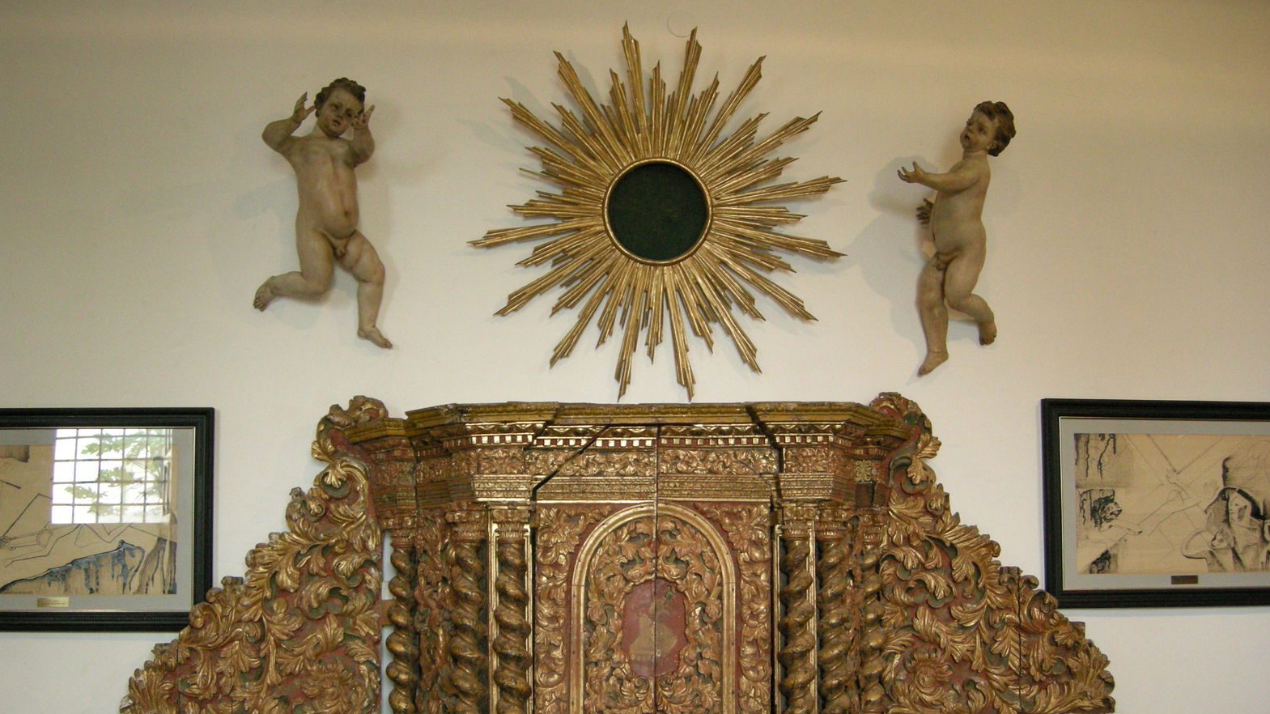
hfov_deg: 50.5
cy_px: 465
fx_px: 1347
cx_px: 631
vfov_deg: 29.5
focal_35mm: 40
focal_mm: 7.5
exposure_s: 1/60.7
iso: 348
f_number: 2.7
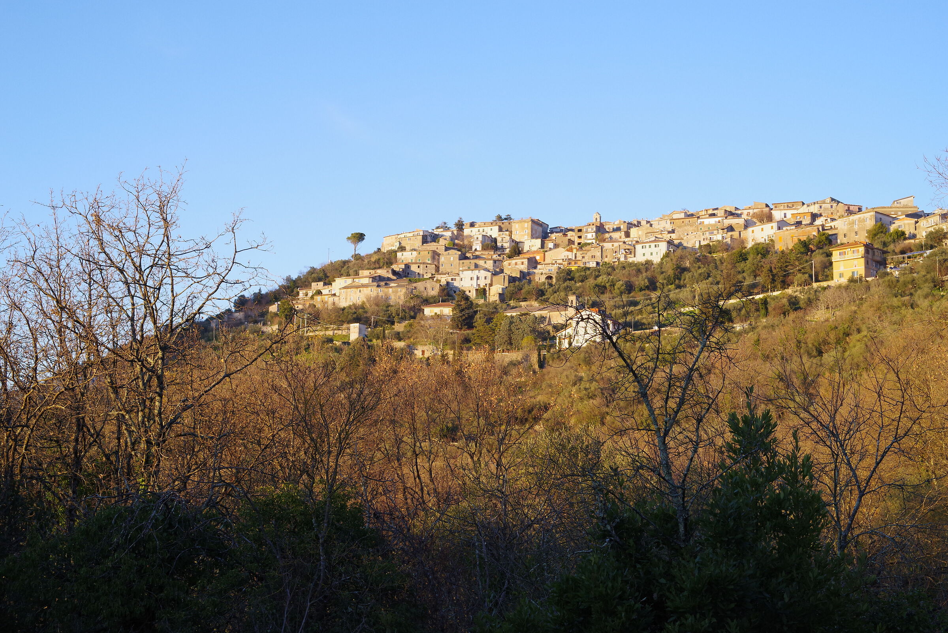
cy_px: 316
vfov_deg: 27.0
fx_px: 1317
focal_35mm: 50
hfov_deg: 39.6
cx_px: 474
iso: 800
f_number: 11
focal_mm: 50
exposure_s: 1/160
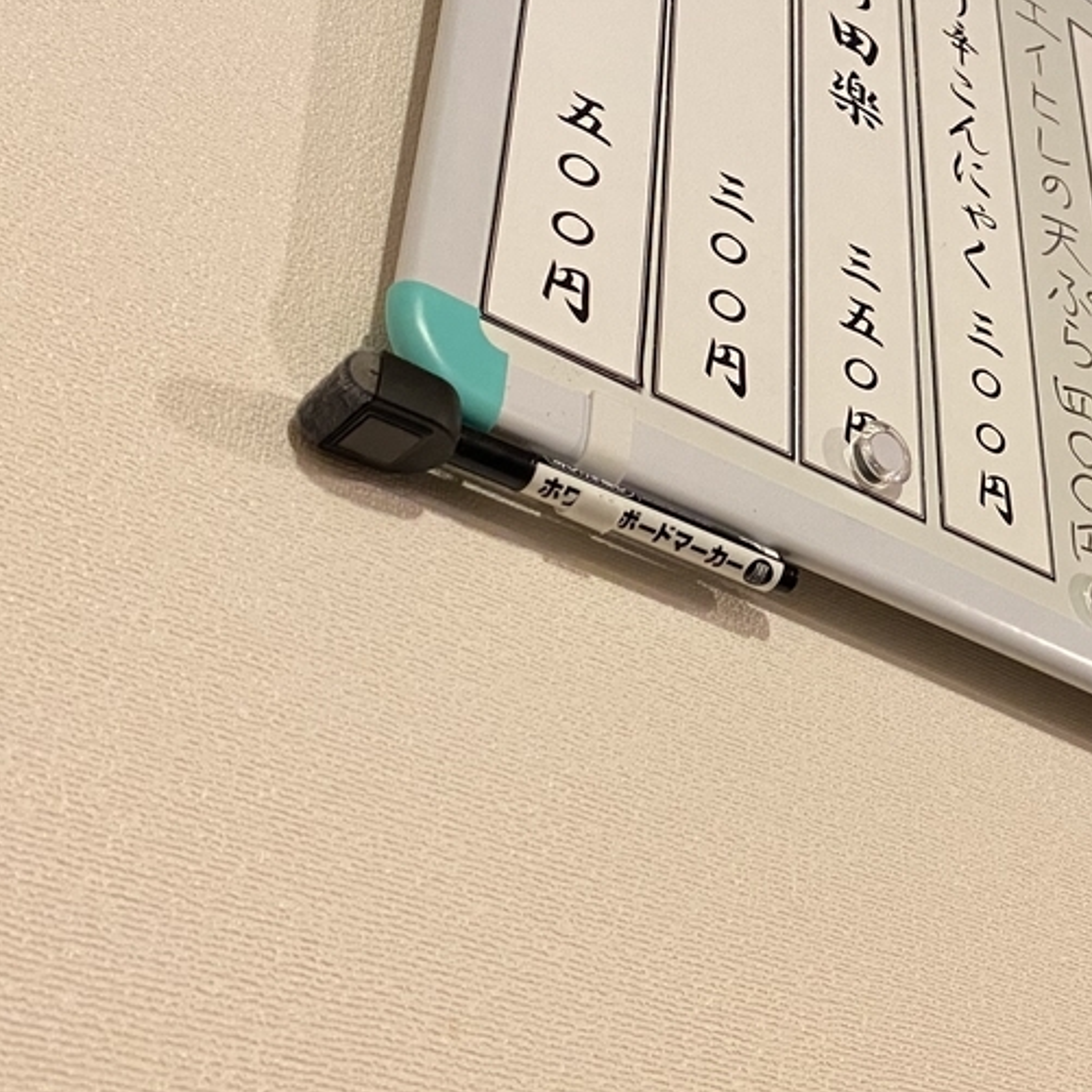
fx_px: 1963
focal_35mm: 55
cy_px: 327
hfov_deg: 29.8
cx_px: 976
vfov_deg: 30.7
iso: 250
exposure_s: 1/60
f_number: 1.8
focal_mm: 4.25
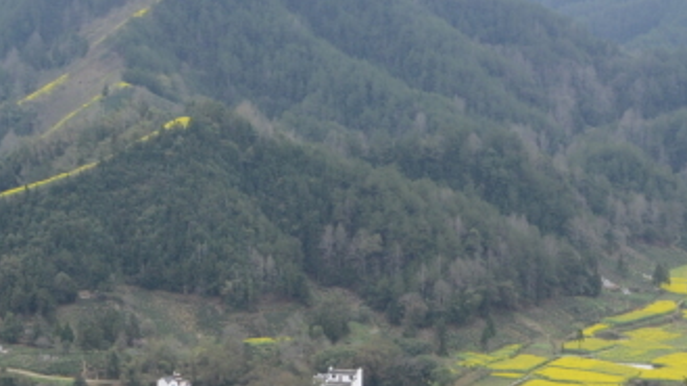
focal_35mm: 103
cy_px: 238
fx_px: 1869
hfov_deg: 20.7
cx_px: 192
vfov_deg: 11.8
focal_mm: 21
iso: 125
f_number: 11
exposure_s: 1/60
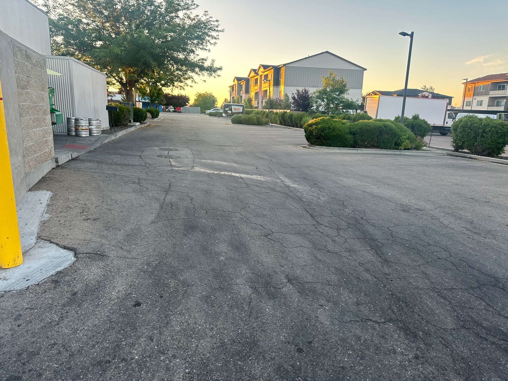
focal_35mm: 24
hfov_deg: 71.6
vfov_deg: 56.8
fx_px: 352
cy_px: 190
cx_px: 254
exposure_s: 1/154
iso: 80
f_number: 1.78
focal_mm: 6.86
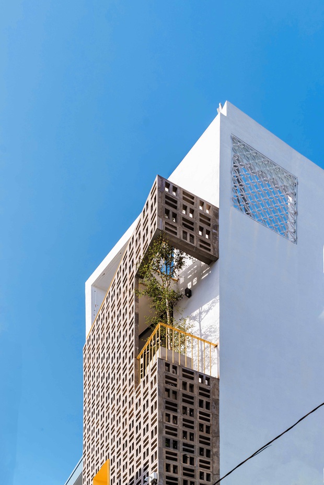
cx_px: 162
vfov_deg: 34.5
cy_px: 242
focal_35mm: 58
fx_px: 783
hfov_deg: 23.4
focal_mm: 58
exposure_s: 1/80
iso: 100
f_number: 8
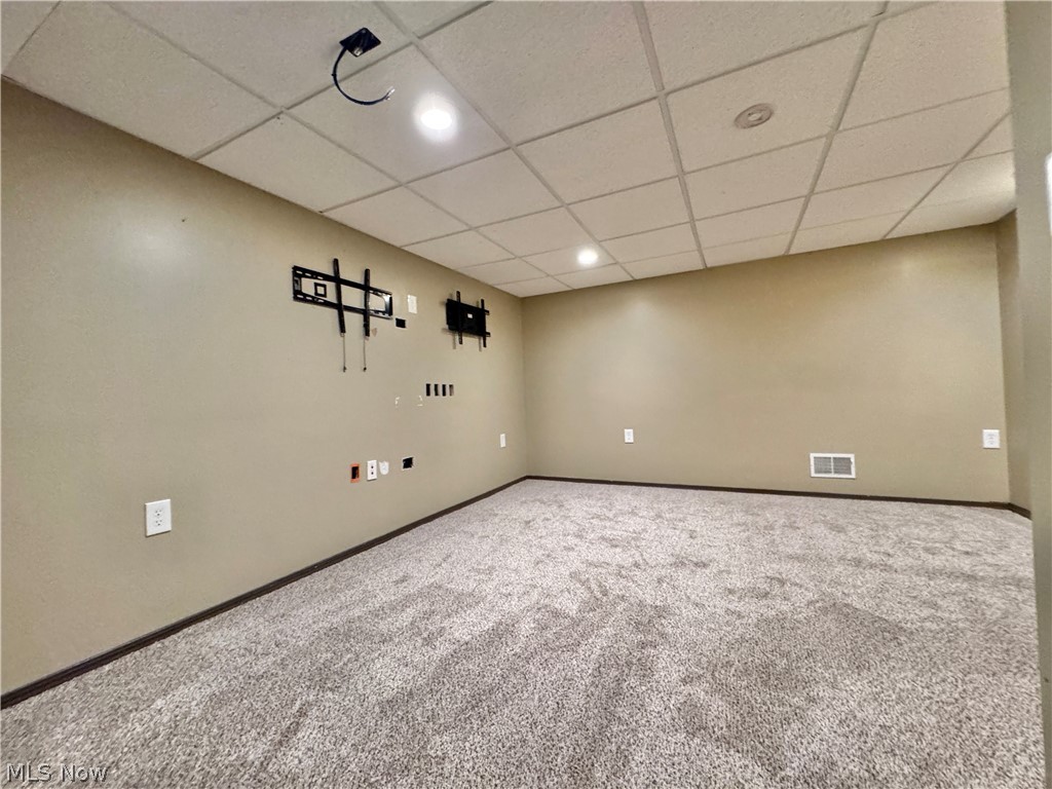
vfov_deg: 85.7
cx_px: 526
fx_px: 425
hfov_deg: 102.1
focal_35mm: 14
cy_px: 394
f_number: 2.2
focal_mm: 2.22
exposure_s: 1/60
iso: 640
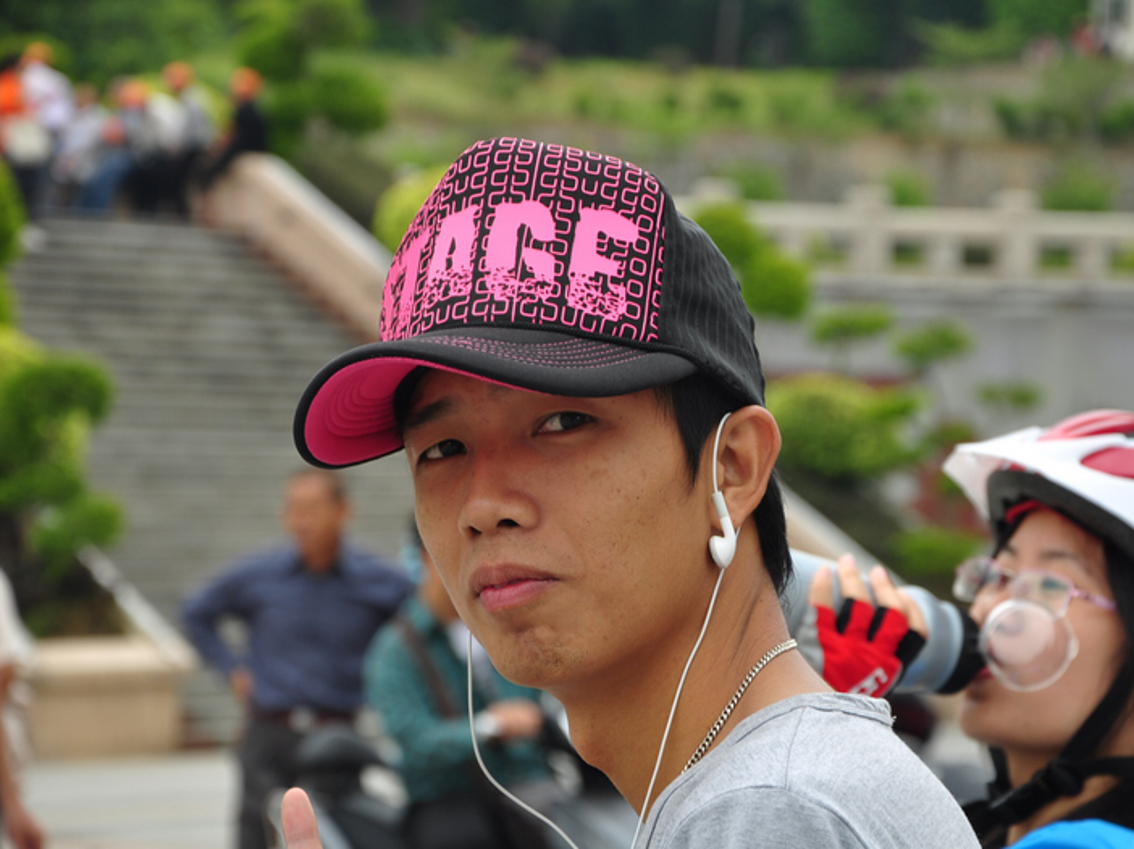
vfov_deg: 10.6
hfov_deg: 14.1
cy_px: 425
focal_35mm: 140
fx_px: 4570
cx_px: 645
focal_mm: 85
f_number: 7.1
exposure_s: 1/125
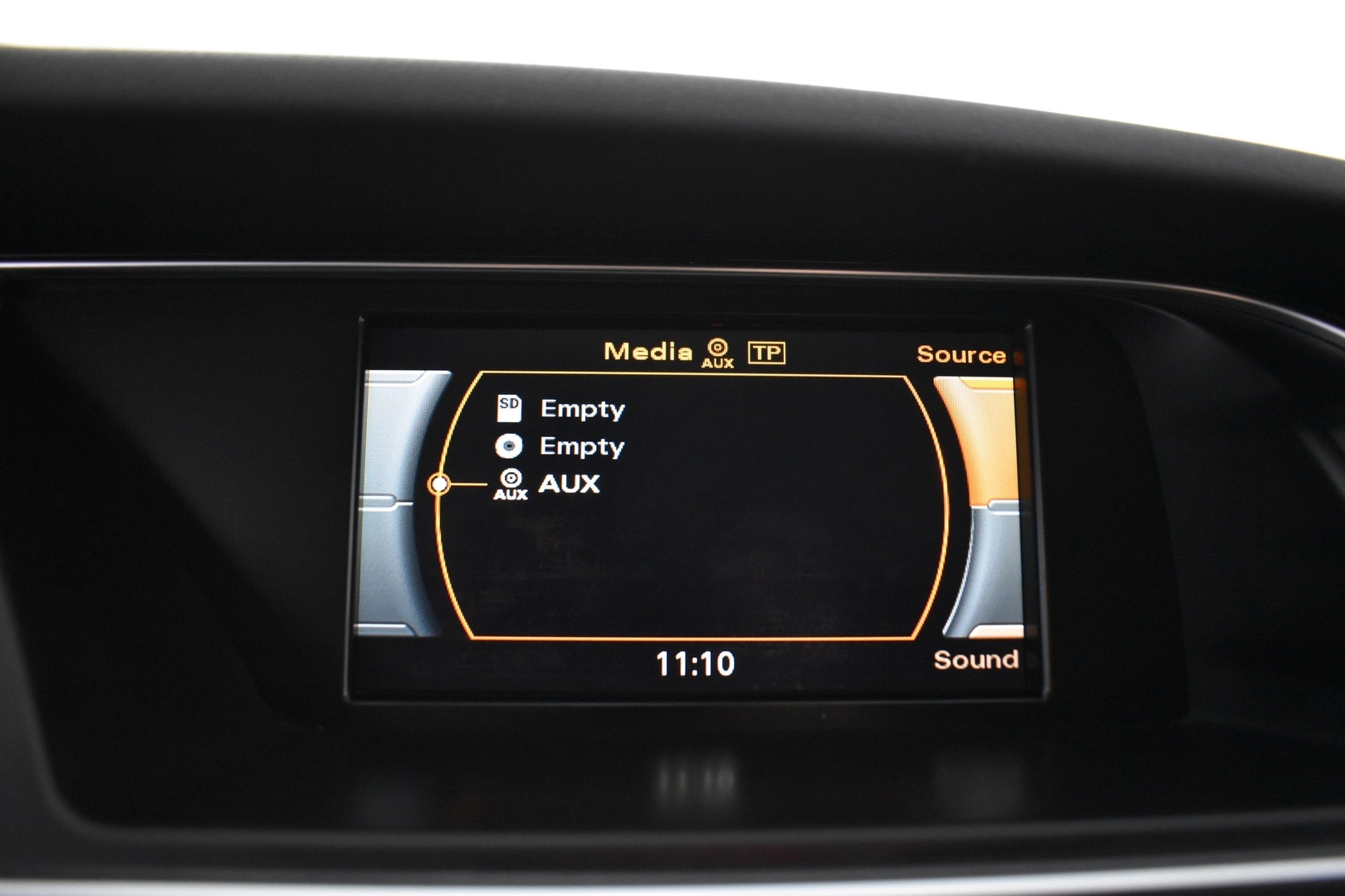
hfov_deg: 67.4
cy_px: 448
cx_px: 672
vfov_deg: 47.9
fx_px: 1009
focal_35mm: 27
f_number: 3.5
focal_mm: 18
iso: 3200
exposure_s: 1/45
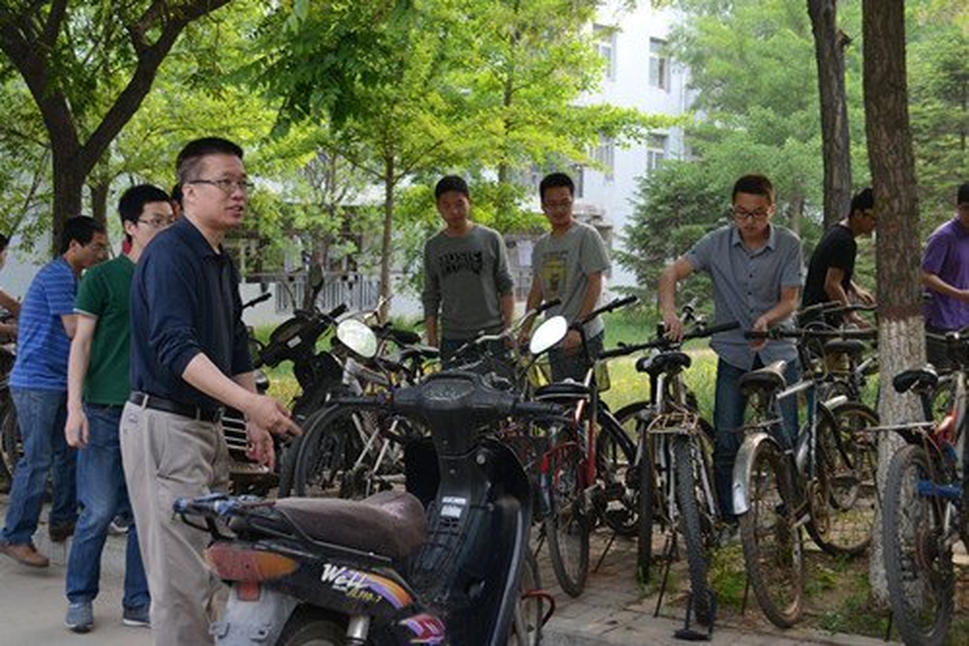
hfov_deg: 41.1
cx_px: 484
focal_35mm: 48
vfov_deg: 28.1
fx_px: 1292
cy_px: 323
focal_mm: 32
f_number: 5.6
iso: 400
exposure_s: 1/200
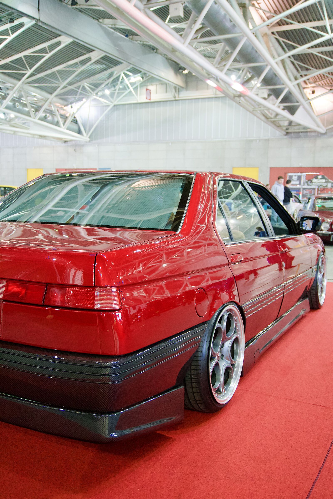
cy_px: 250
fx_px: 479
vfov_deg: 55.1
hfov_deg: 38.4
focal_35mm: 34
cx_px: 166
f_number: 4
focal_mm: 23
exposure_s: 1/160
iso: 3200
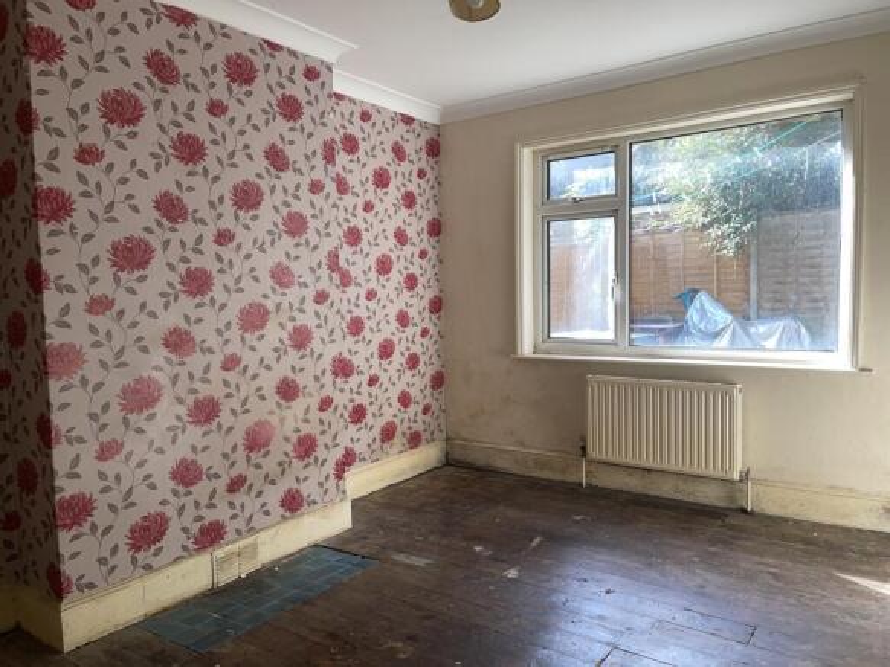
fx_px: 643
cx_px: 445
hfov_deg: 69.4
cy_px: 334
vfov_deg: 54.9
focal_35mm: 25
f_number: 1.6
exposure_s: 1/250
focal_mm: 5.1
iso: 32
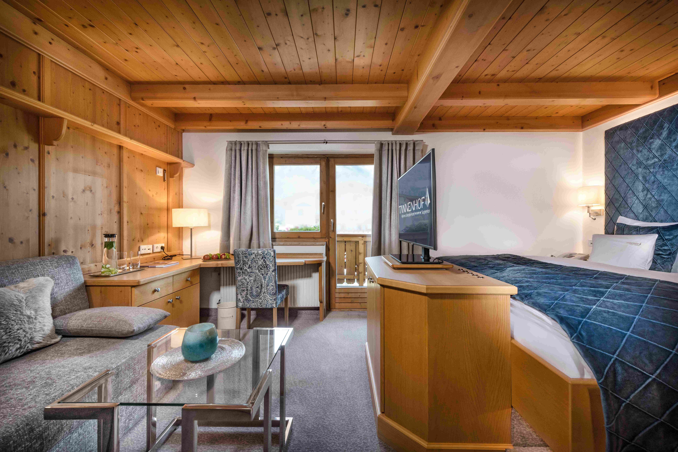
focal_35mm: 14
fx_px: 264
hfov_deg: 104.3
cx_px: 339
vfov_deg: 81.2
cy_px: 226
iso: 280
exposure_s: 1/15
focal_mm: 14
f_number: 9.5
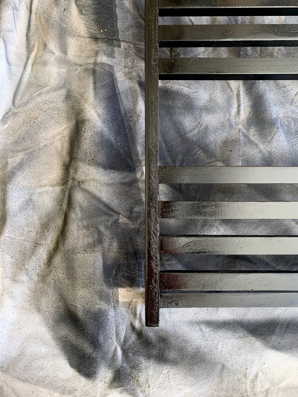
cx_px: 149
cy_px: 198
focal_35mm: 26
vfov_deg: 67.3
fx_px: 298
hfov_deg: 53.1
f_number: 1.8
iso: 64
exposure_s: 1/121
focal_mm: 4.25
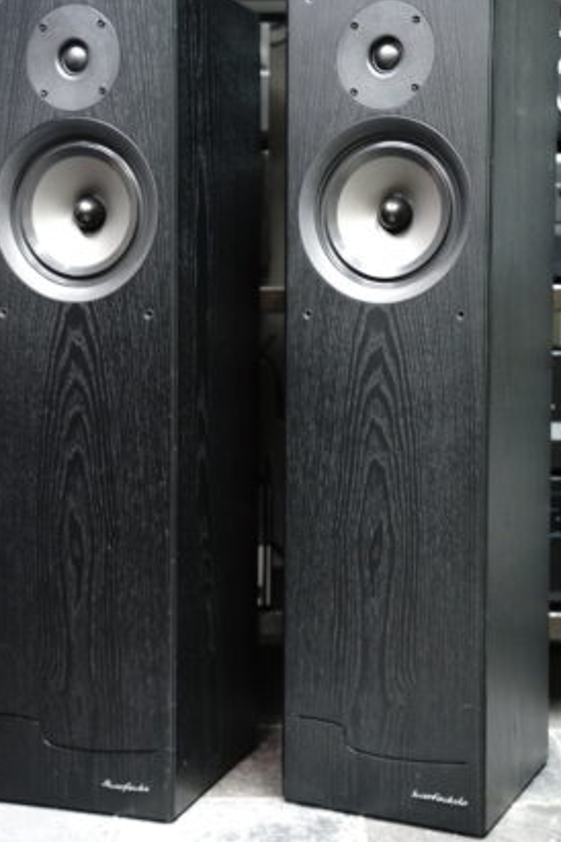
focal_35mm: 58
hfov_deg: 23.4
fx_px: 1356
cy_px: 387
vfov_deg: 34.5
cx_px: 264
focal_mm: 53
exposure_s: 1/40
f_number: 3.5
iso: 2000
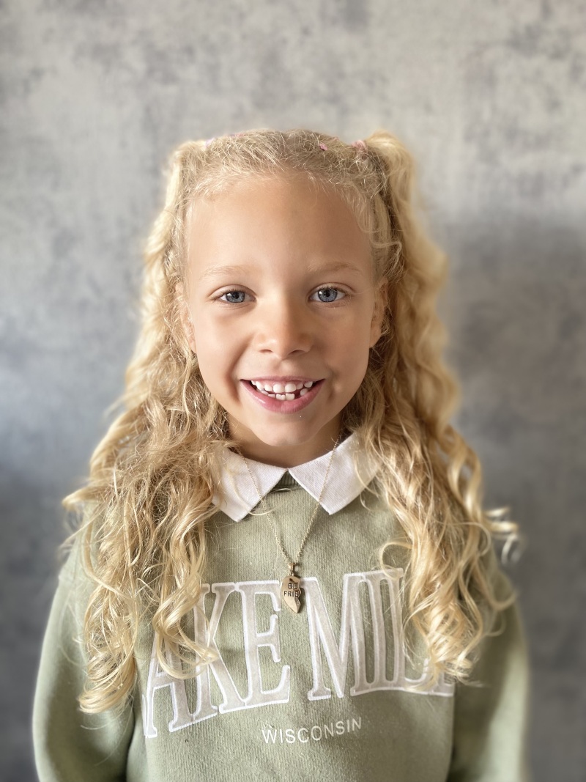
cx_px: 293
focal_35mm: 26
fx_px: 587
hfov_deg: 53.1
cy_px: 391
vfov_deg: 67.3
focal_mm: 4.25
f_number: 1.8
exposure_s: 1/60
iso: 160
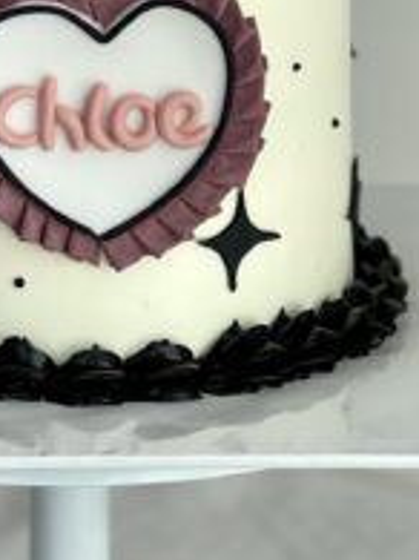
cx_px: 80
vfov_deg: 11.1
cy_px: -111
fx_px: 2827
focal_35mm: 175
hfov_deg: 8.5
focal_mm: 7.5
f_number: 2.2
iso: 25
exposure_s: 1/121
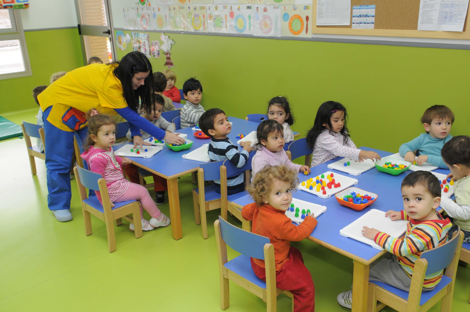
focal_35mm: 34
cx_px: 235
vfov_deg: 38.3
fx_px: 450
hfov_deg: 55.2
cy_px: 156
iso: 500
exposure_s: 1/60
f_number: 5.6
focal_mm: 23
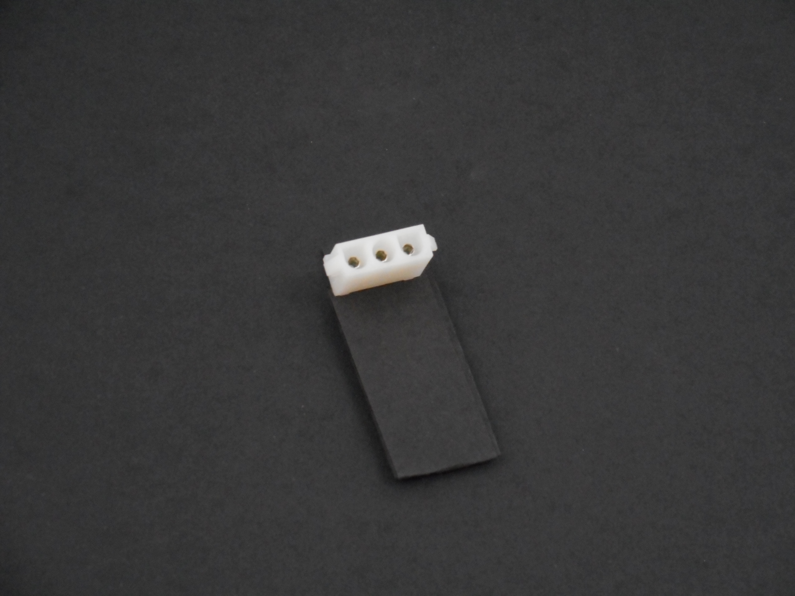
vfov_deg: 16.6
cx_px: 398
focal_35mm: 89
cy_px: 298
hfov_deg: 22.0
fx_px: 2044
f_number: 5.6
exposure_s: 1/25
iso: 800
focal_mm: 15.9
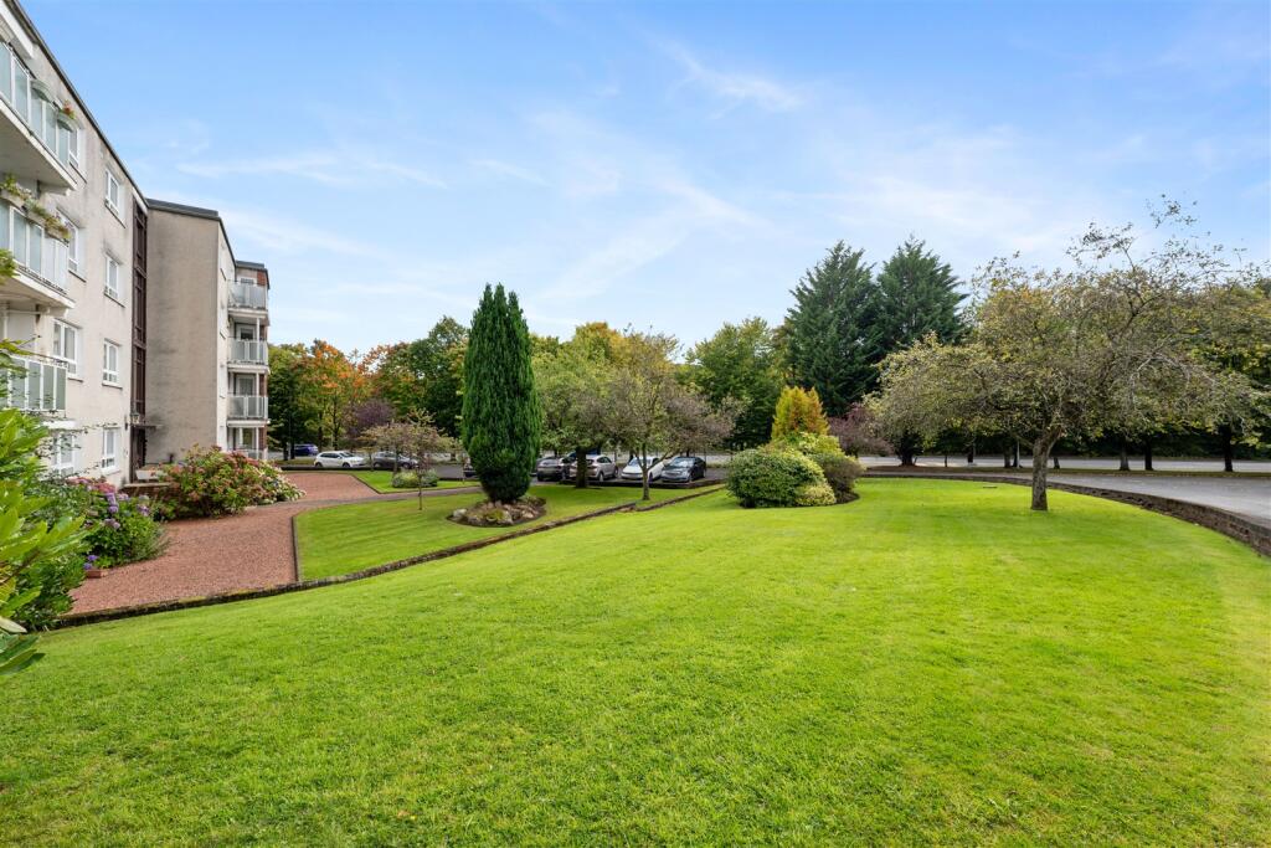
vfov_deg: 81.2
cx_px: 636
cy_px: 424
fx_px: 494
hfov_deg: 104.2
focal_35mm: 14
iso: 200
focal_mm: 14
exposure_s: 1/160
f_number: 8
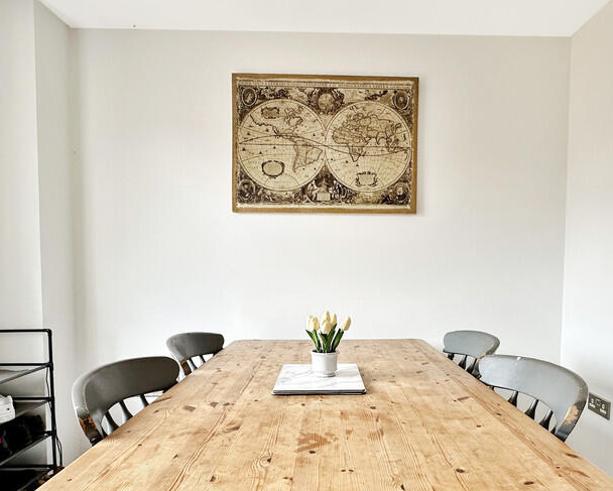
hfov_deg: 72.2
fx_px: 417
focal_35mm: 23
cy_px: 346
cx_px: 348
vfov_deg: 58.8
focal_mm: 2.22
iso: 80
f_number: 2.2
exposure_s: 1/99
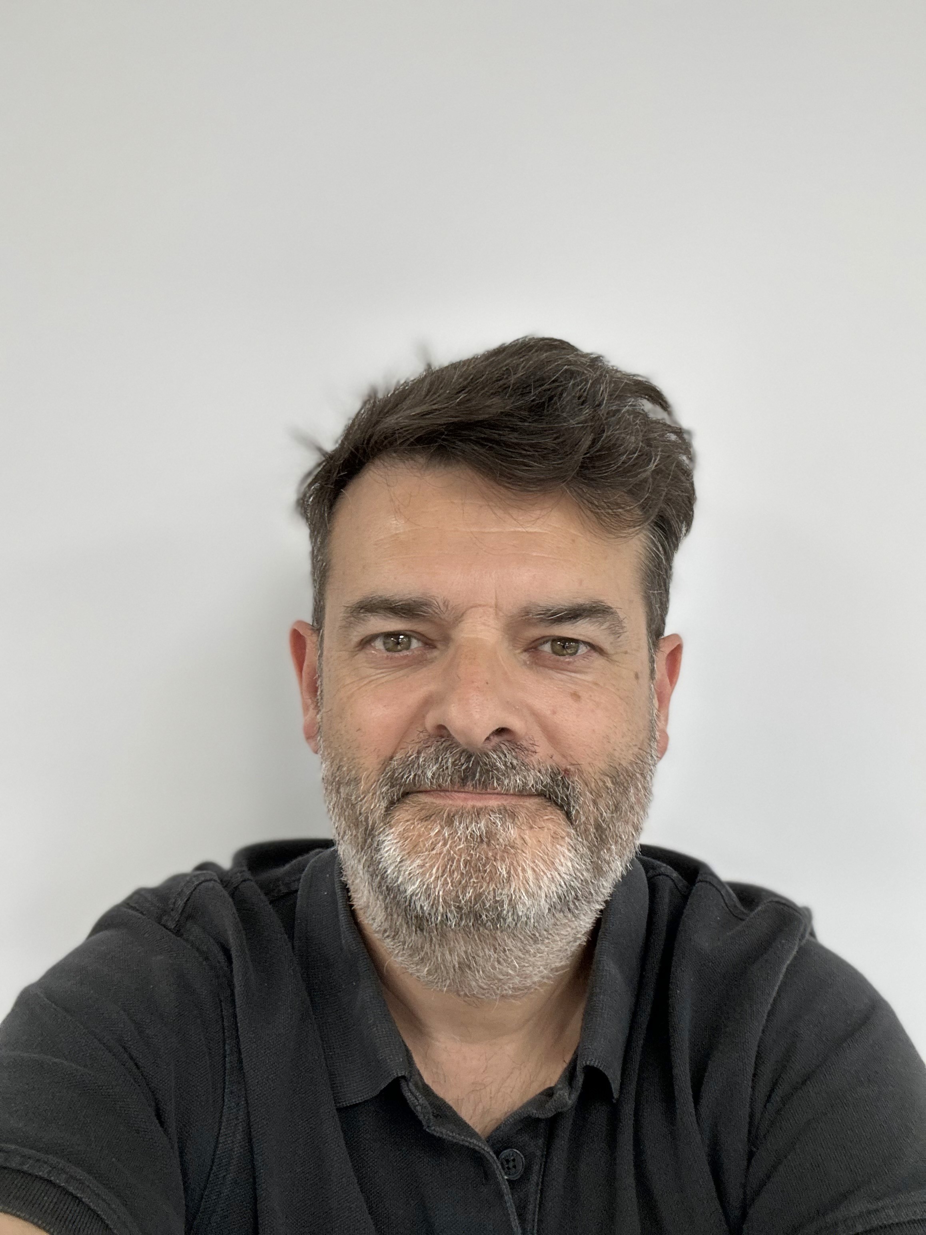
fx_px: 1070
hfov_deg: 46.8
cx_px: 463
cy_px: 618
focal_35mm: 30
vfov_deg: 60.0
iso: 100
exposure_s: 1/50
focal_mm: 2.69
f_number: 1.9
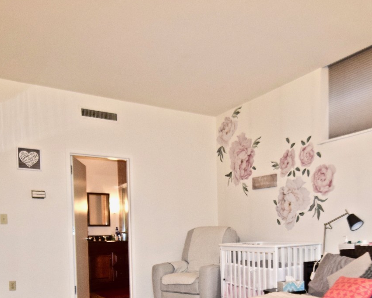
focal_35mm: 34
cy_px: 247
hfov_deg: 52.4
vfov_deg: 41.1
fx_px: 374
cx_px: 227
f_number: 3.5
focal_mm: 10
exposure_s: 1/60
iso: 1100
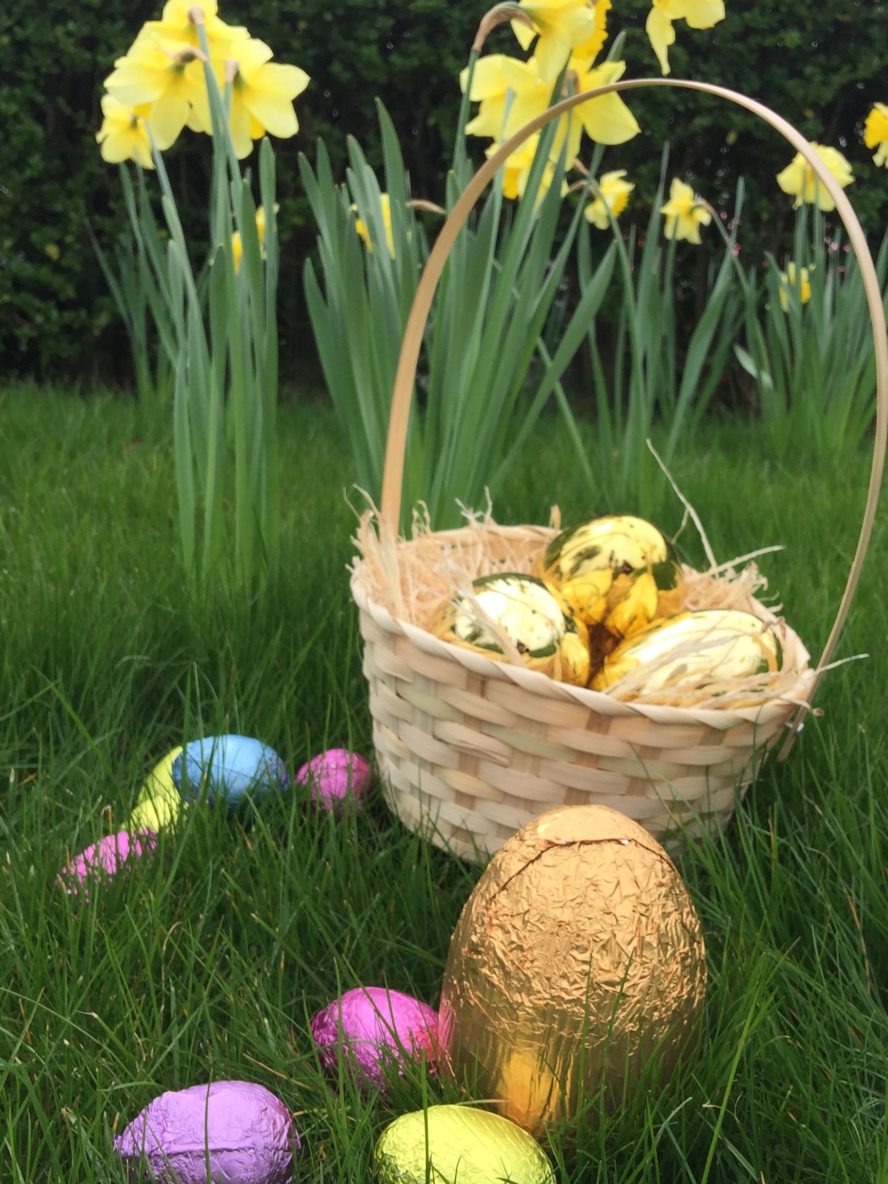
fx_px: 1402
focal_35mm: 41
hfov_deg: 35.1
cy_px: 600
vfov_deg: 45.8
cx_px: 495
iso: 32
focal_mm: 4.15
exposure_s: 1/807
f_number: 2.2
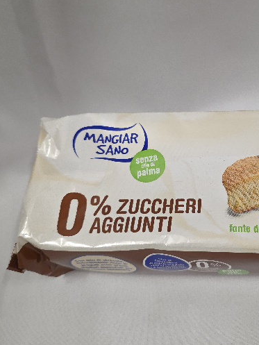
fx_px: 369
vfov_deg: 50.1
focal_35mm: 37
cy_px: 165
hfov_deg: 37.3
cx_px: 206
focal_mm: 6.3
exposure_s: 1/101
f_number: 1.7
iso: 320
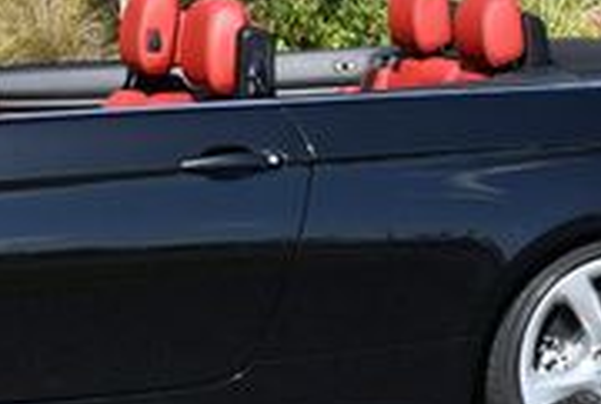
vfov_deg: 6.5
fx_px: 3565
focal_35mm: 213
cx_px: 40
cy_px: -40
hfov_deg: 9.6
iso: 125
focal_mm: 30
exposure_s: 1/250
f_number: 8
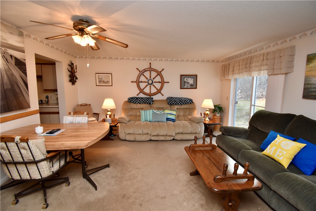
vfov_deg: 77.3
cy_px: 106
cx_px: 158
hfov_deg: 100.4
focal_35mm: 15
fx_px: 132
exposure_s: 1/60
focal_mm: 10
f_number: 5.6
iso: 320
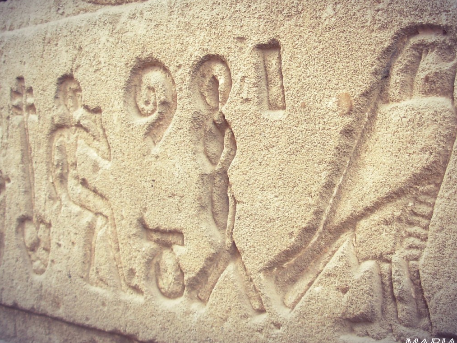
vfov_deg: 32.2
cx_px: 224
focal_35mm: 45
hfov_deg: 42.1
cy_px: 162
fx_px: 594
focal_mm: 6.3
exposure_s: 1/78.3
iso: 50
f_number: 2.9
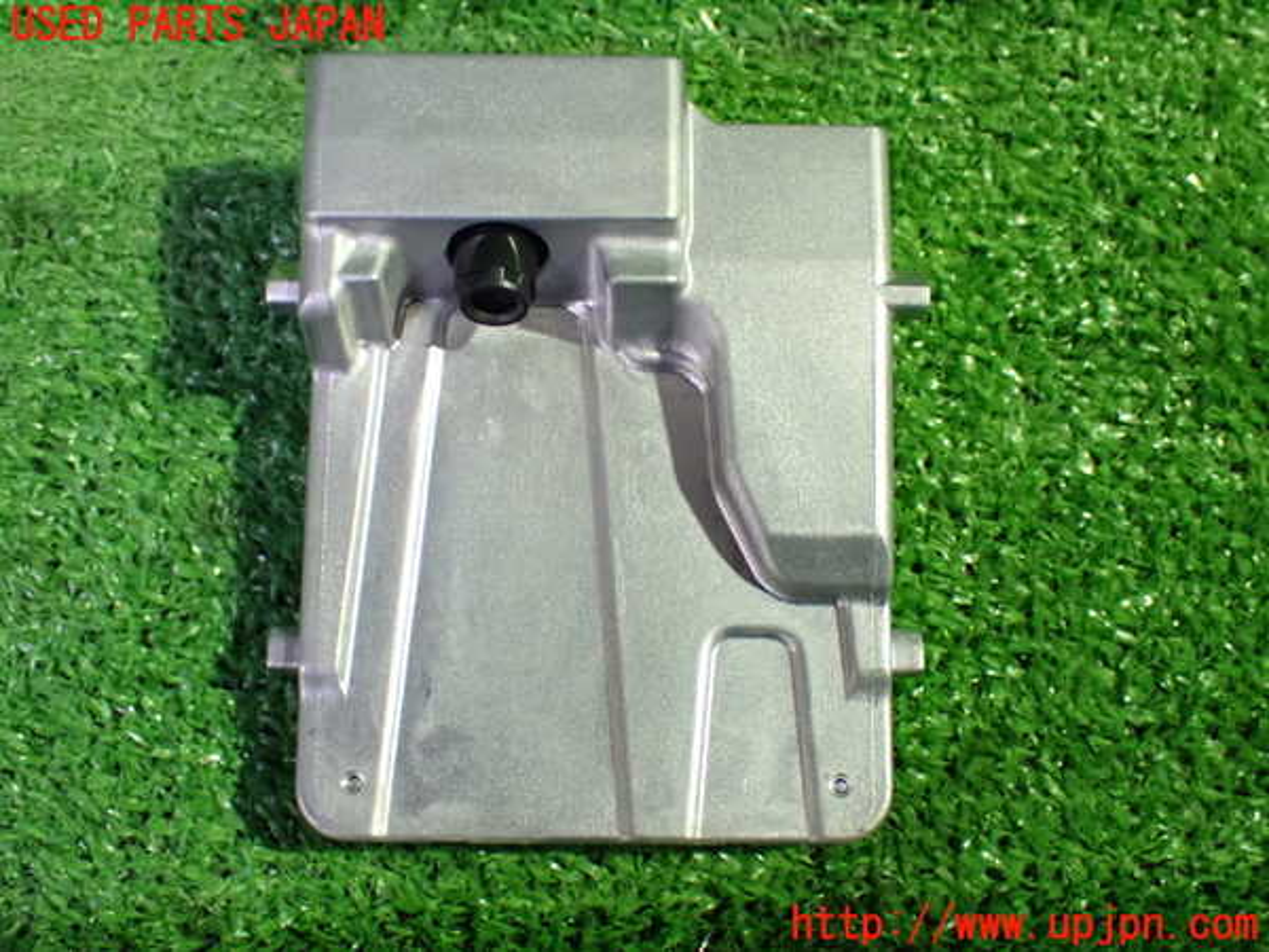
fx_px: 1613
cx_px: 634
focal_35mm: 44
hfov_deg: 42.9
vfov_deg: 32.9
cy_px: 476
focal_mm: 7.84
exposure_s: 1/40
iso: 1250
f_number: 2.9
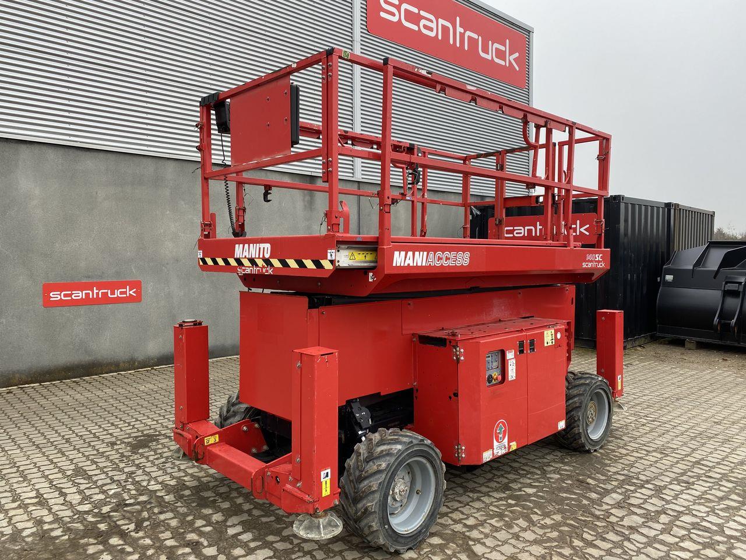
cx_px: 373
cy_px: 280
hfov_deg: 67.3
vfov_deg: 53.1
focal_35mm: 26
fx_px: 560
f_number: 1.8
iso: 50
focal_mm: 4.25
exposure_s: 1/122
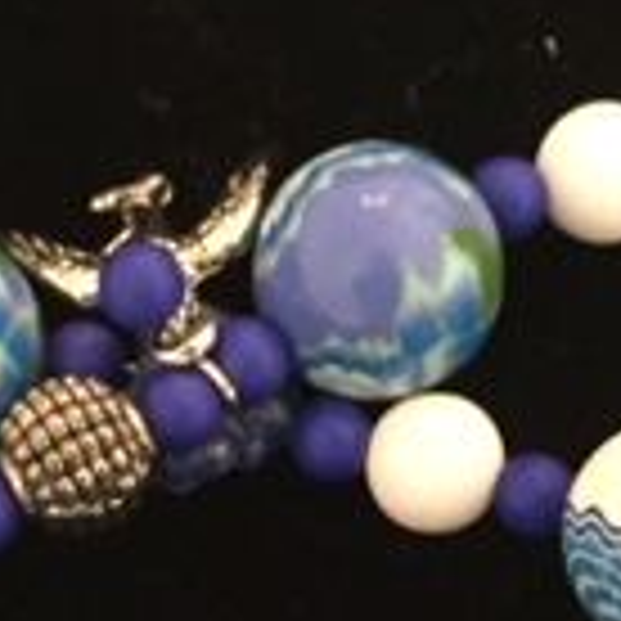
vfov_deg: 13.9
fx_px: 2415
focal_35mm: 119
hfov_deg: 14.6
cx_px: 351
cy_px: 878
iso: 250
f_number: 2.2
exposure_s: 1/25
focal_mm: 4.15
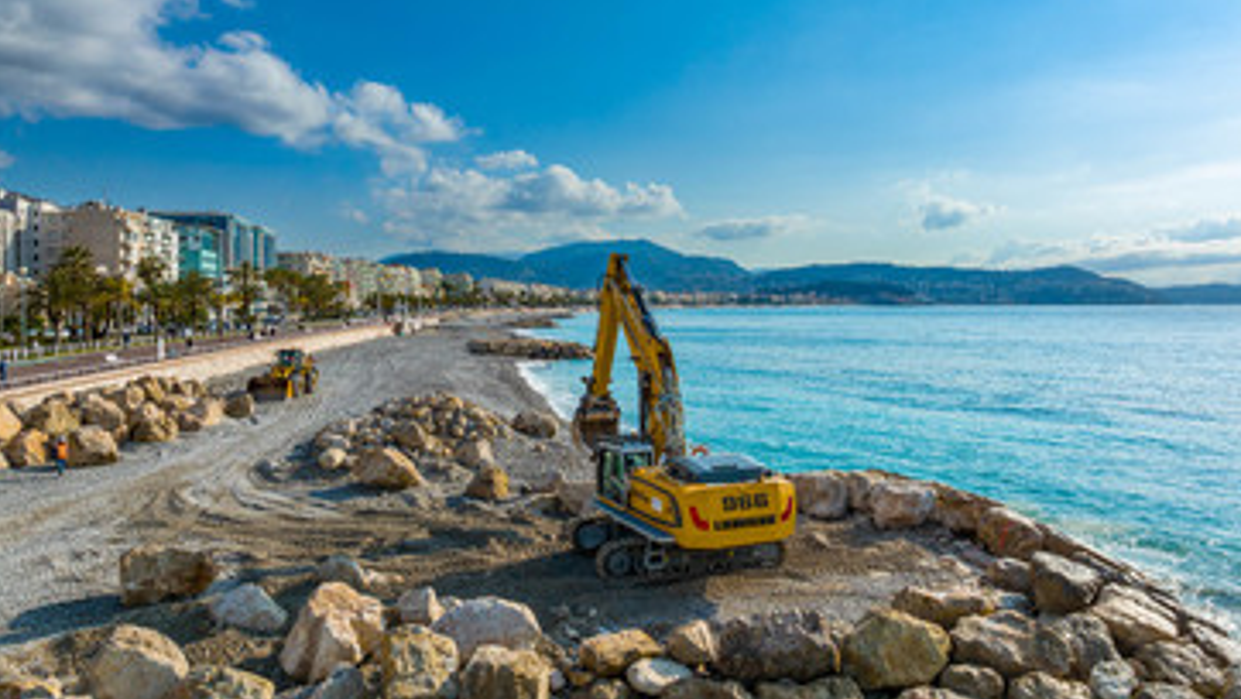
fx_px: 889
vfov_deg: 42.9
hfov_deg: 69.8
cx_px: 634
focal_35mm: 27
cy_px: 302
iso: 100
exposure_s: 1/800
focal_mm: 12.3
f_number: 6.3
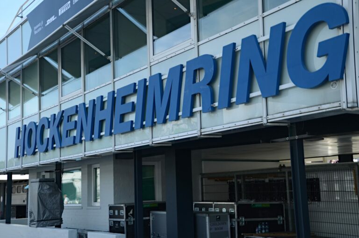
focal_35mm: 52
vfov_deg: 25.7
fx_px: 523
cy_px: 119
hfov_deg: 37.9
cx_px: 180
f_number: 4.5
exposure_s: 1/1000
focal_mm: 35
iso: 400
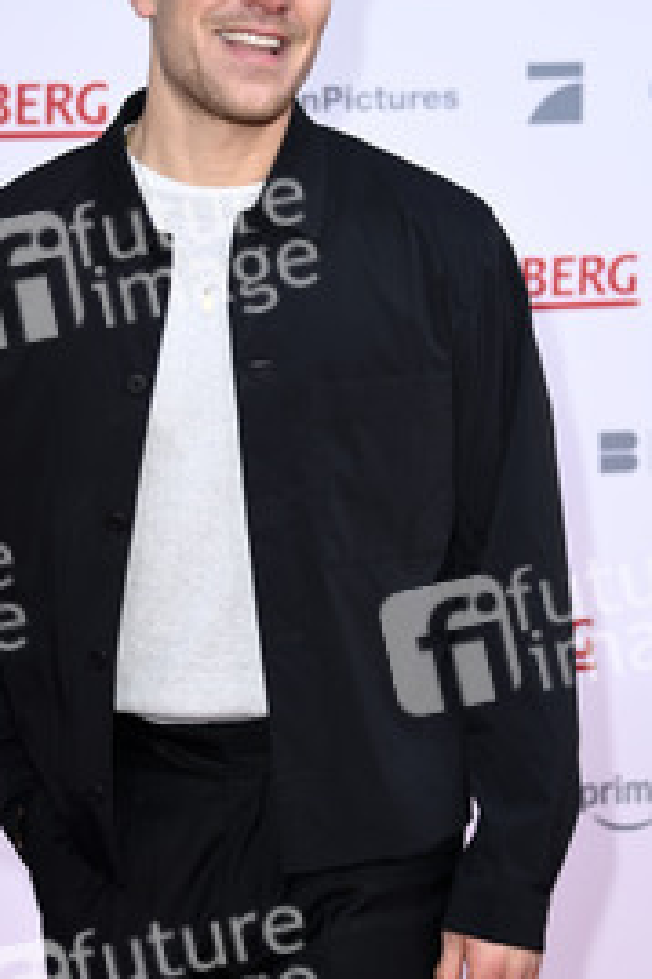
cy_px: 448
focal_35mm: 122
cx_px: 237
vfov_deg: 16.8
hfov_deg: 11.2
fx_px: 3318
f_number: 5
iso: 640
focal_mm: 82
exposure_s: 1/250
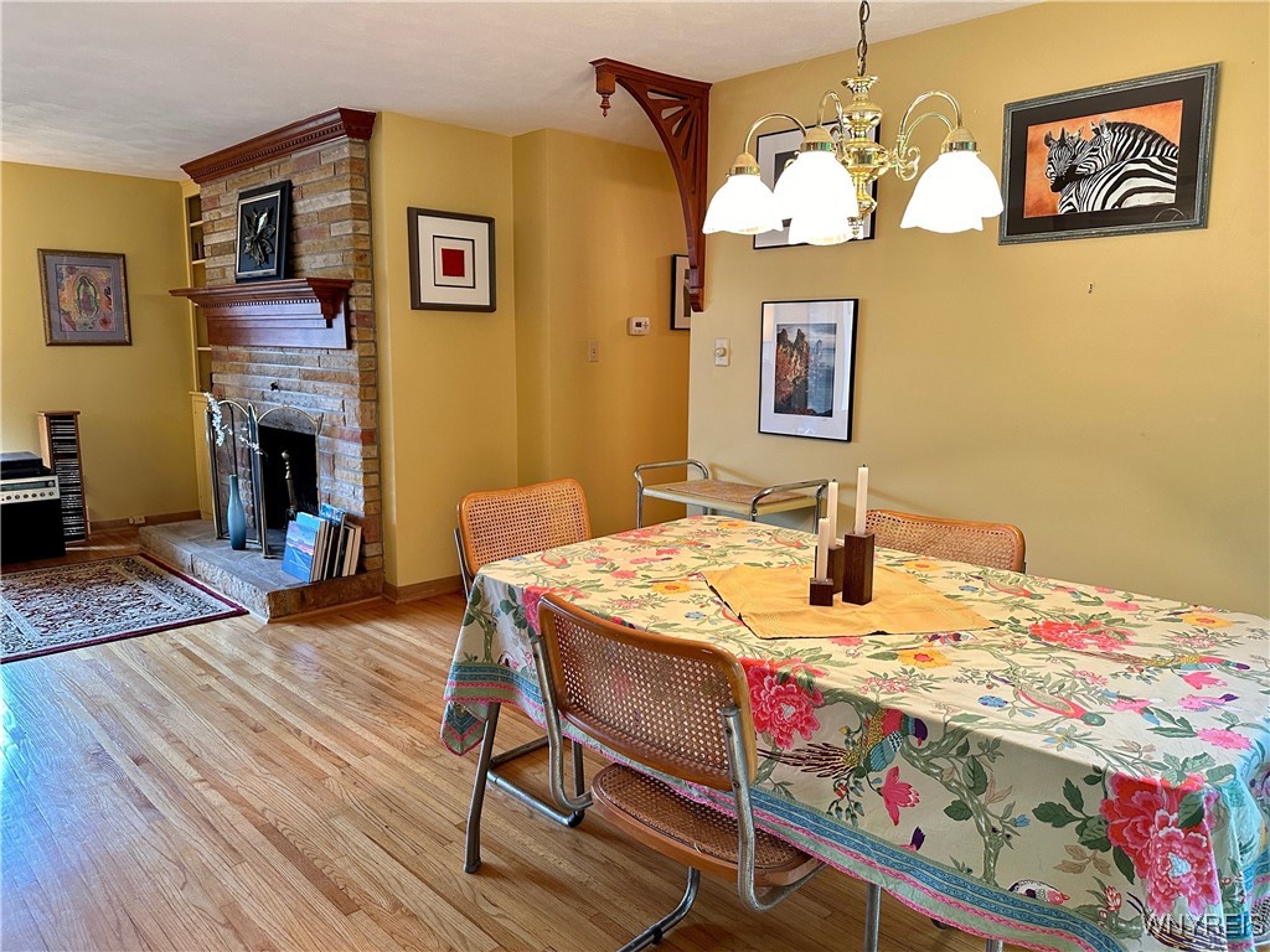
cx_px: 635
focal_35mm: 24
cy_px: 476
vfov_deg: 56.8
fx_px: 881
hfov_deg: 71.6
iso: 320
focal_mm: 6.86
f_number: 1.78
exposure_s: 1/60
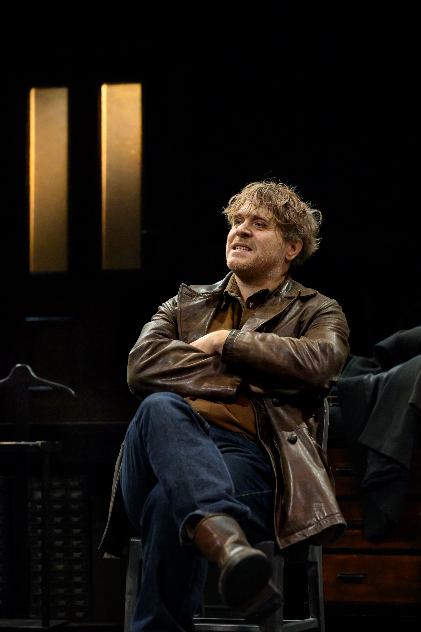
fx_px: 1509
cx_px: 210
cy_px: 316
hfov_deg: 15.9
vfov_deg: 23.6
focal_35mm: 86
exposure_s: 1/320
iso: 10000
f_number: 4
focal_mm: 86
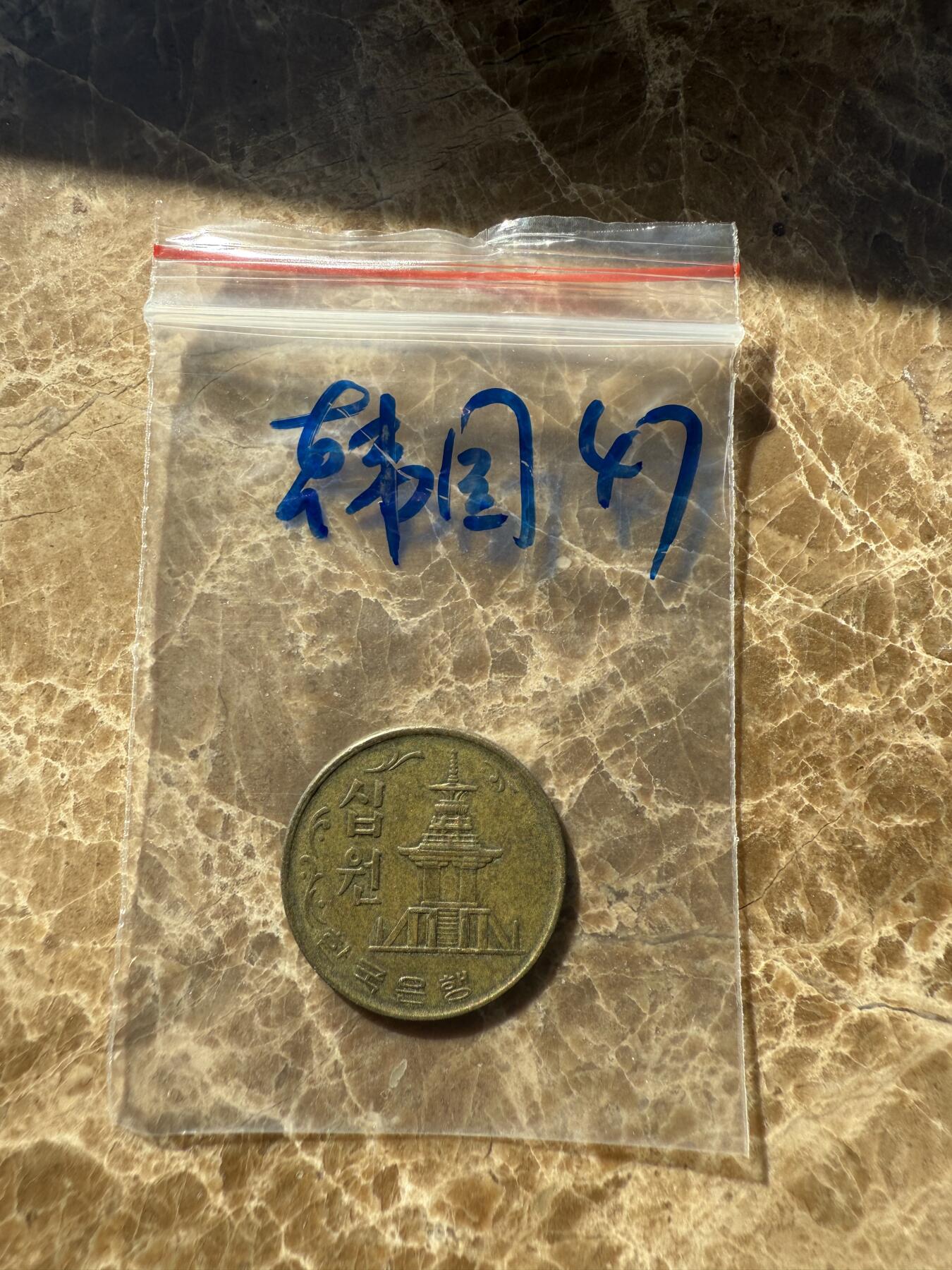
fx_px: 880
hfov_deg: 56.8
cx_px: 476
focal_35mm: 24
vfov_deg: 71.6
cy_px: 635
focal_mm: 2.22
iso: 40
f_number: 2.2
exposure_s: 1/865
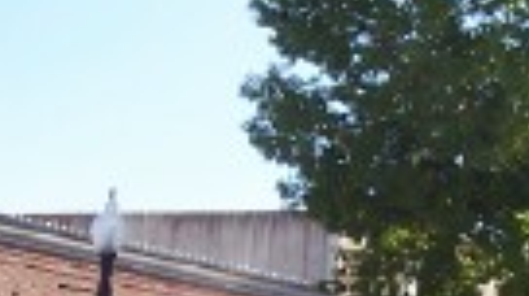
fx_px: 2115
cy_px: 255
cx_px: 405
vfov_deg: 8.0
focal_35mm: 151
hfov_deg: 14.2
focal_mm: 5.6
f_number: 5.6
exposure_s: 1/250
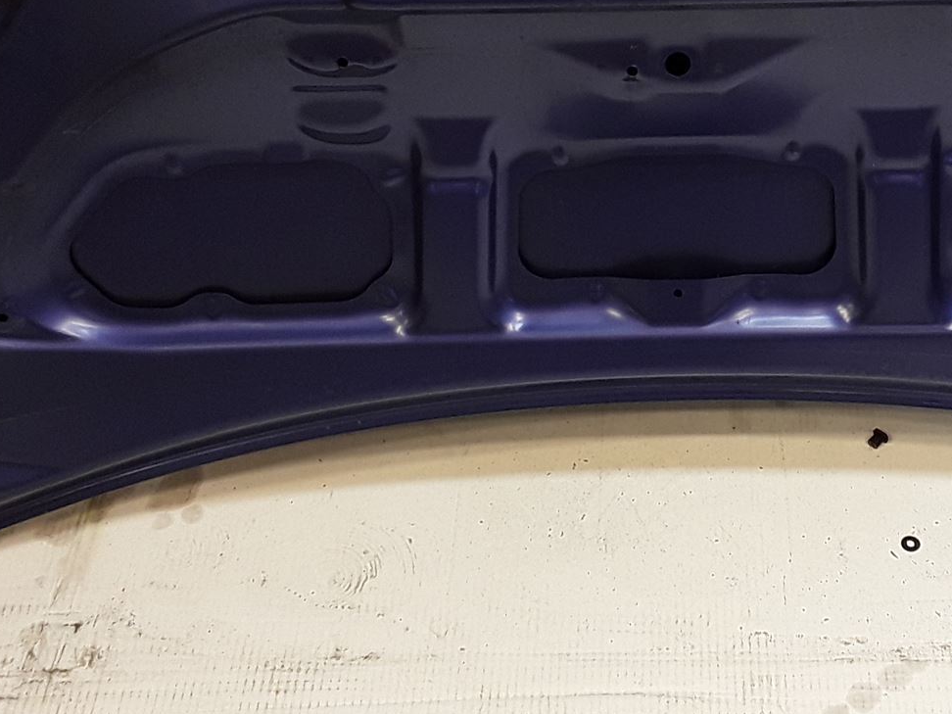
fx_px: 1623
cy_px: 230
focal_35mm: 59
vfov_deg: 24.7
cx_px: 661
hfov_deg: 32.3
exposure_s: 1/50
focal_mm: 2.91
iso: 40
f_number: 1.9
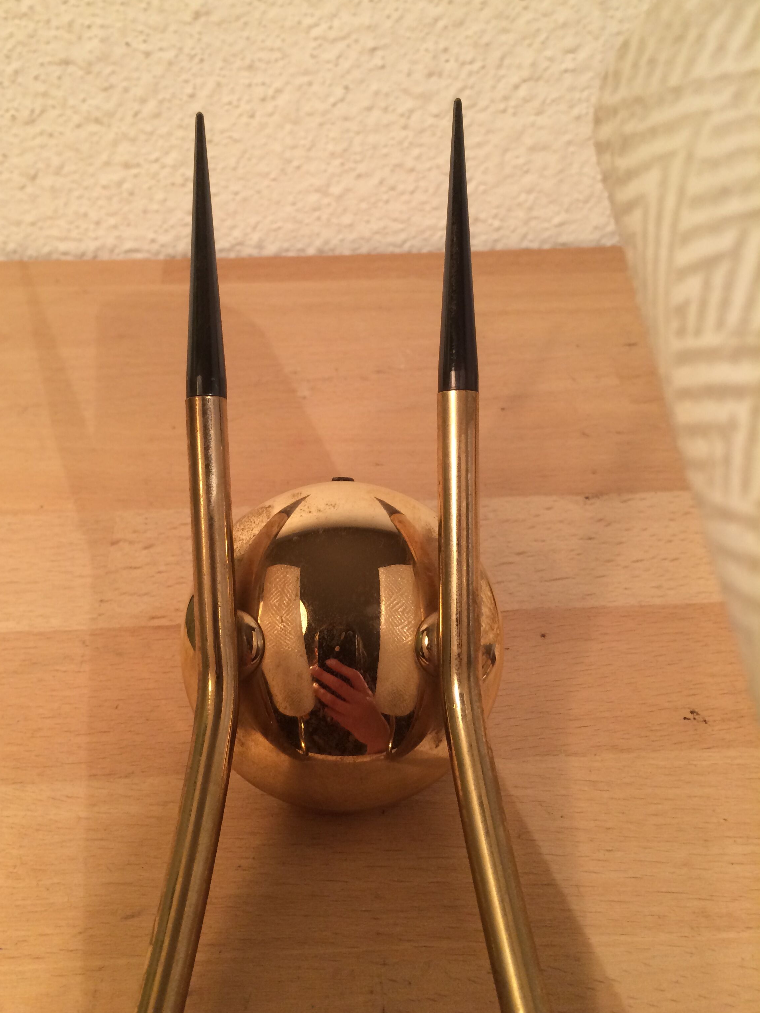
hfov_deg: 45.4
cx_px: 357
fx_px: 907
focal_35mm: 31
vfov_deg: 58.3
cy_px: 492
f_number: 2.2
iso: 64
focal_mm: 4.15
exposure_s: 1/33
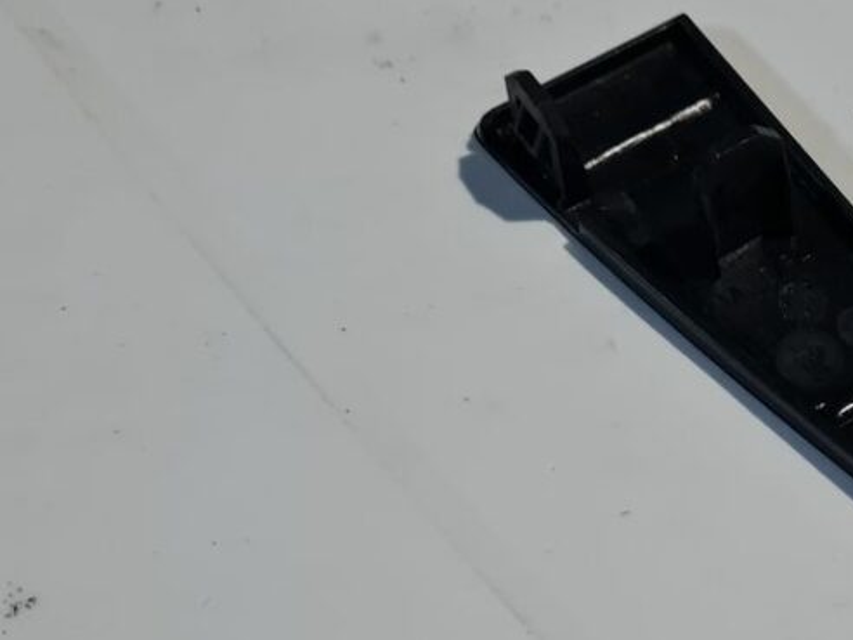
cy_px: 465
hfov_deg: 25.1
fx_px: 1823
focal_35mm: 74
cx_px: 839
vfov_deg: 19.8
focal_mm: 5.4
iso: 200
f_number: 1.8
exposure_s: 1/50
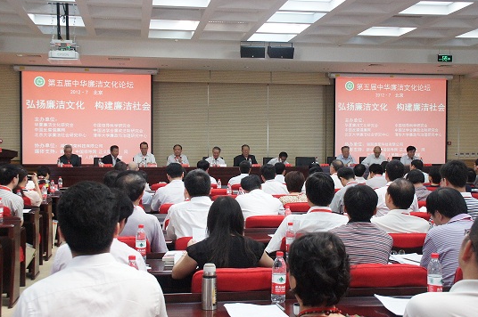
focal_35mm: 48
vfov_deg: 28.0
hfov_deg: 41.2
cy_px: 155
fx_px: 637
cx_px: 246
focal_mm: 30
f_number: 7.1
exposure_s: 1/60
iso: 3200
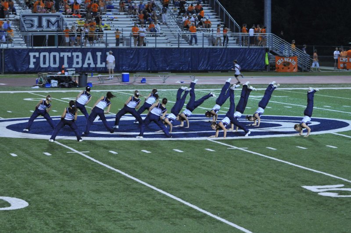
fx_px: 1256
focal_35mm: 129
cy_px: 116
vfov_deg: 10.6
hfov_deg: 15.9
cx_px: 176
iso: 1600
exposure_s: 1/200
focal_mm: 86
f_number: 2.8
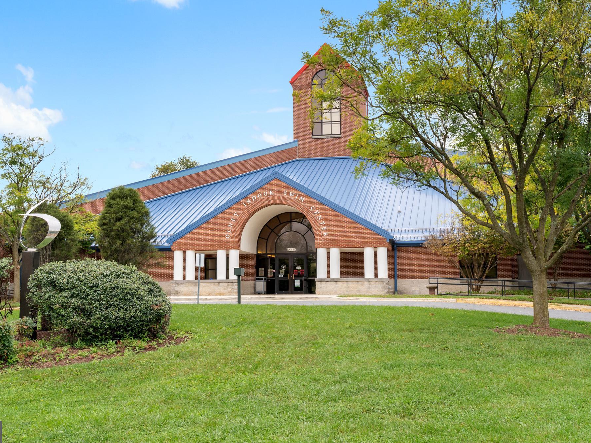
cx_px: 267
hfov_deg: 42.9
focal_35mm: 44
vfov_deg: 32.9
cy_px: 220
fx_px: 751
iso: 250
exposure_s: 1/100
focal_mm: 40
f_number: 10
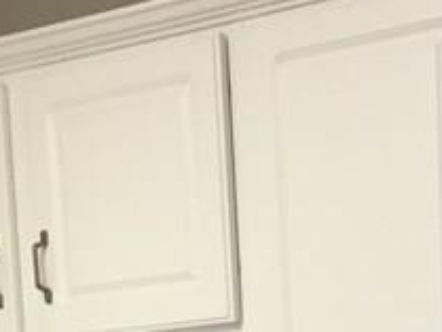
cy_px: 757
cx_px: 360
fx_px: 1814
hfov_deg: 13.8
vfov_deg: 9.5
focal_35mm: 142
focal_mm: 4.15
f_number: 2.2
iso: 160
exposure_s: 1/30
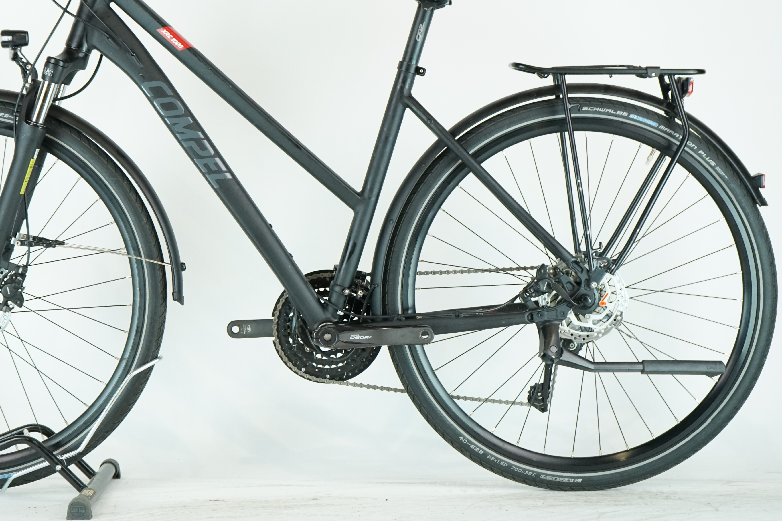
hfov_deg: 25.0
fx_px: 1759
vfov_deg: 16.8
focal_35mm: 81
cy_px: 173
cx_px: 290
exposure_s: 1/200
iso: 2000
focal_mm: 58
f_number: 6.3
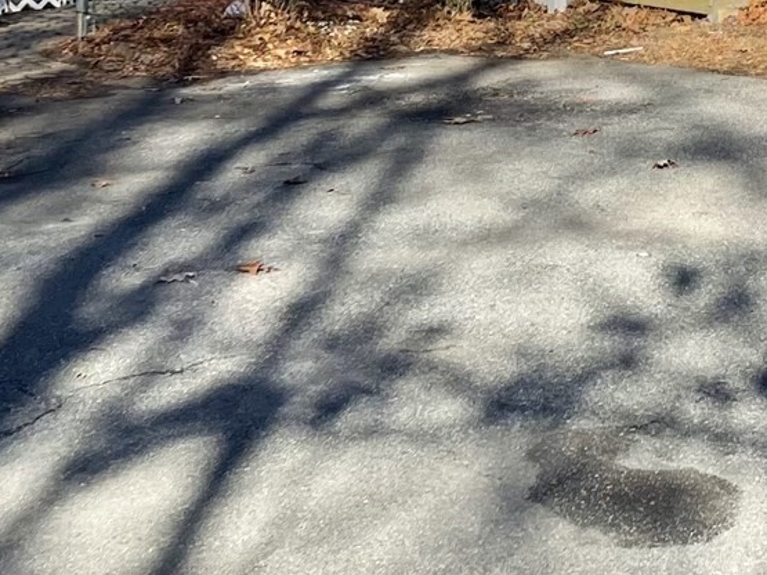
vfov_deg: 14.6
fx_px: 2127
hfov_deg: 19.2
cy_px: -228
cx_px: 940
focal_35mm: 96
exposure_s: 1/2882
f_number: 1.6
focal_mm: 4.2
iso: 32
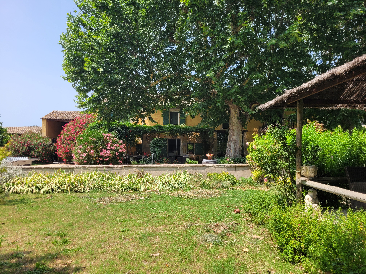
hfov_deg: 67.3
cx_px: 183
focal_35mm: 26
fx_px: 275
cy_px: 137
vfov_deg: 53.1
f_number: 1.8
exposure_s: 1/1422
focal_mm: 5.4
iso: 40
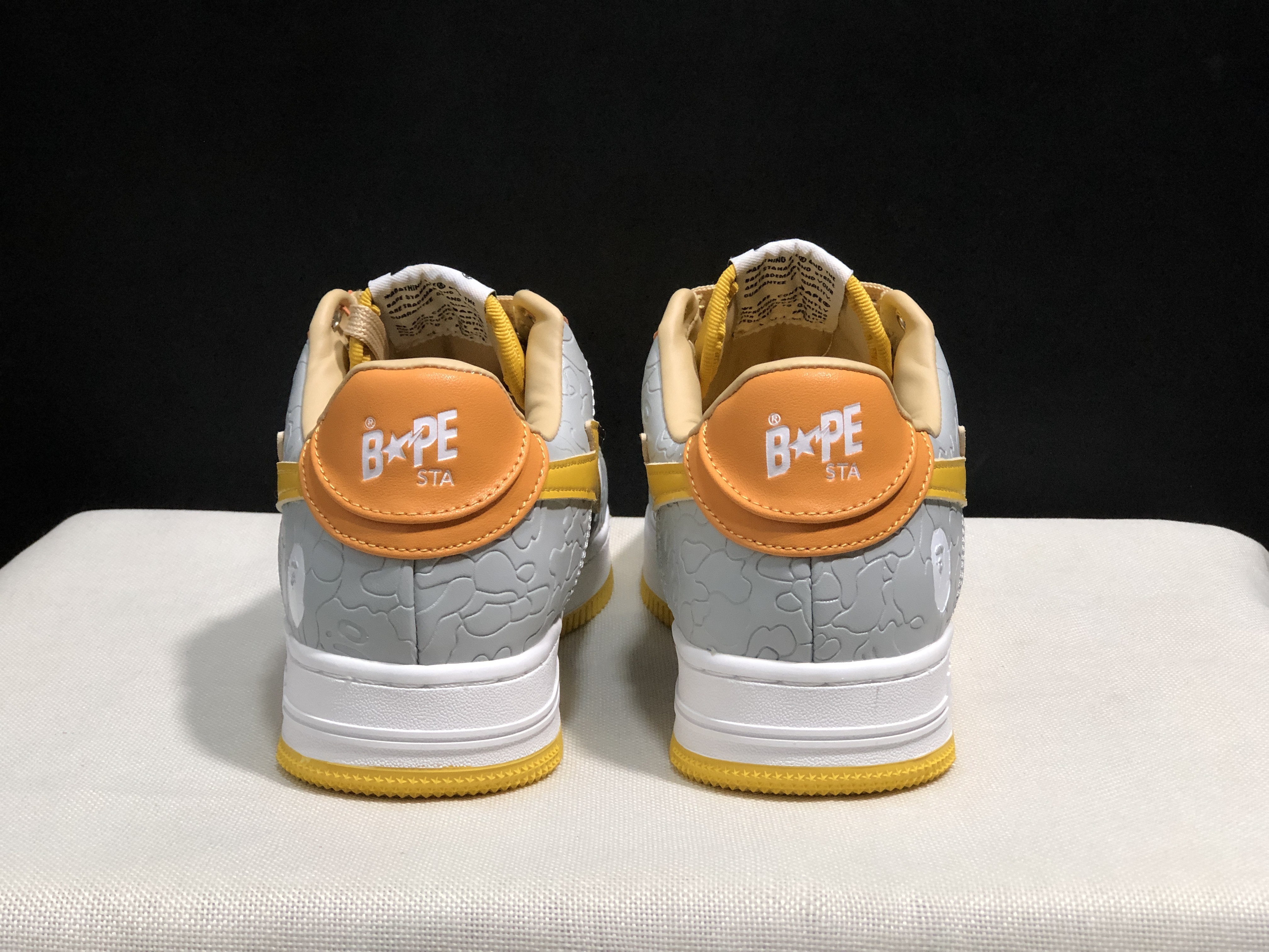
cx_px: 634
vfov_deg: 25.7
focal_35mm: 57
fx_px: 2090
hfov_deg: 33.8
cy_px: 476
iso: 80
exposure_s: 1/30
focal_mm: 6.6
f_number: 2.8
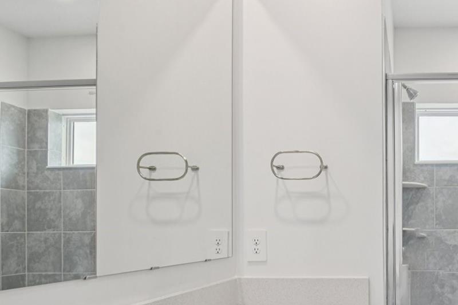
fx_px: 382
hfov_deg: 54.8
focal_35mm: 30
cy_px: 239
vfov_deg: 41.9
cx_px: 403
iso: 400
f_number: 8
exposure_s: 1/30
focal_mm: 15
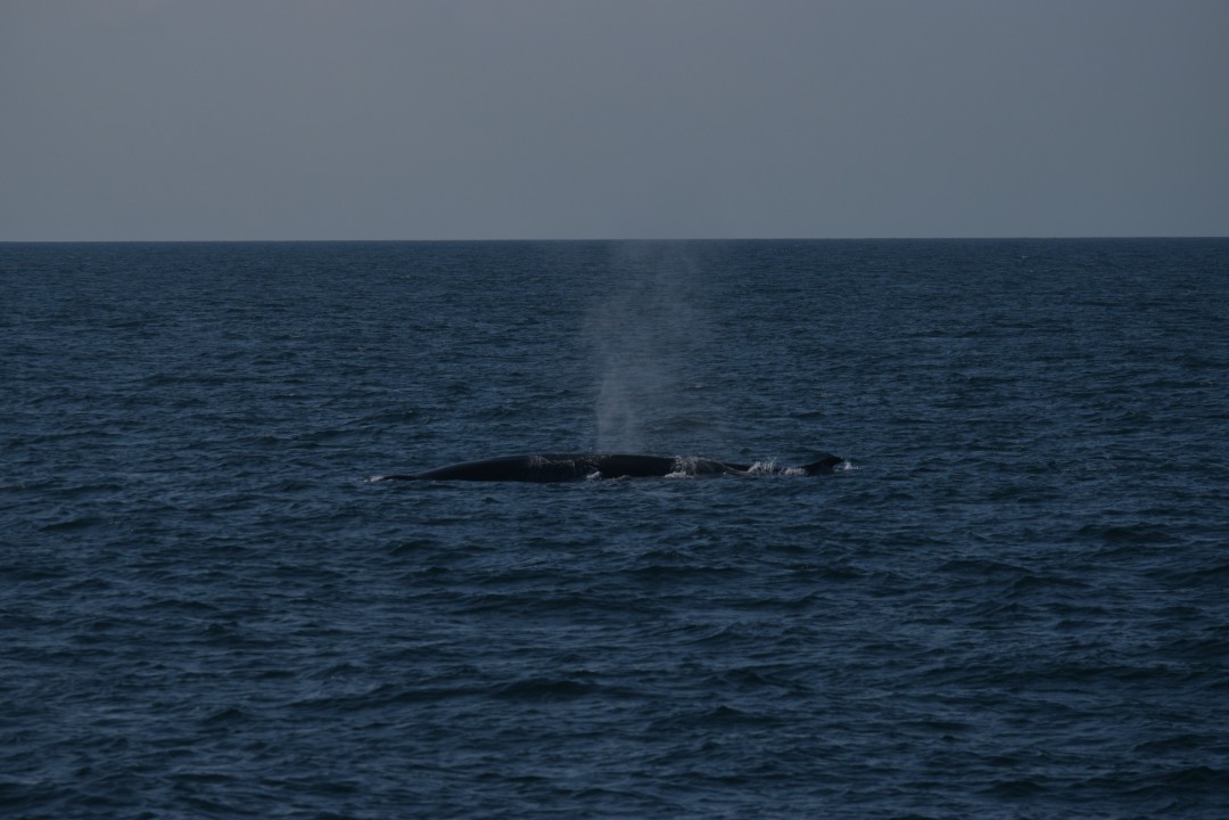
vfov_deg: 5.2
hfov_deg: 7.8
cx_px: 614
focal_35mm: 262
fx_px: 8961
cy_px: 410
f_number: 7.1
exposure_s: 1/4000
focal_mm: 175
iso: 200
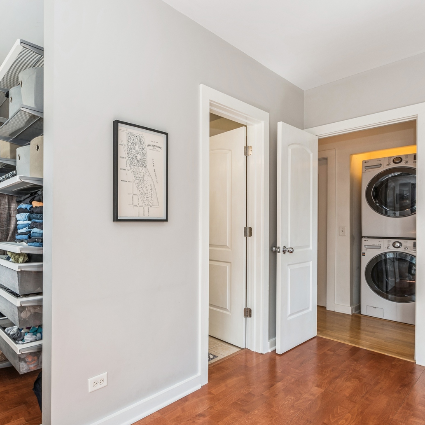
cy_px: 220
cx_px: 102
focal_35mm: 20
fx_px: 278
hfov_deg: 69.5
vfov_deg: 74.8
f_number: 11
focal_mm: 15
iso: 250
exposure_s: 1/10
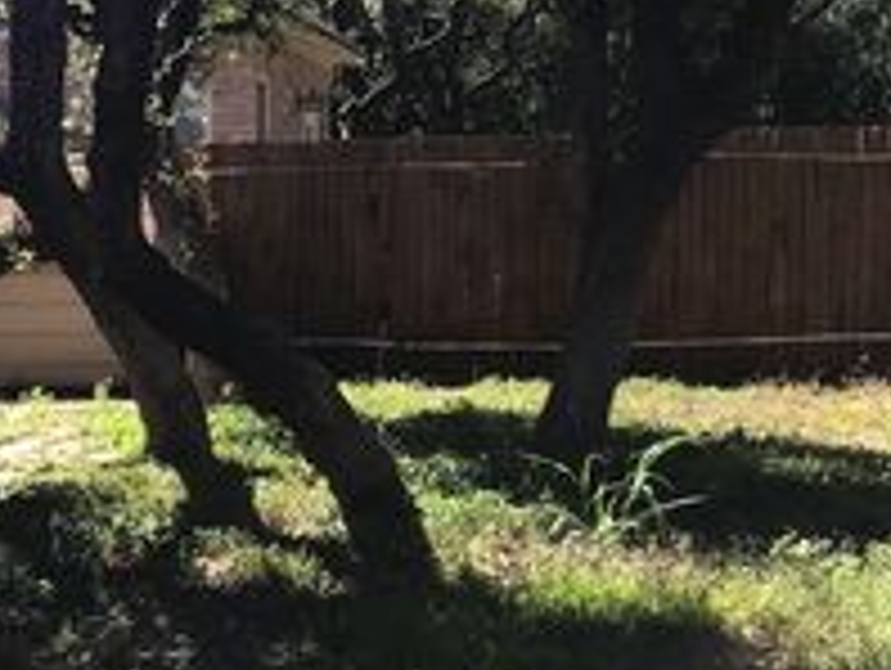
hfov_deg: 19.6
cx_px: 320
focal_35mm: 100
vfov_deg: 14.8
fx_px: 2577
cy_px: 310
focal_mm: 3.3
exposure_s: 1/433
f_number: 2.4
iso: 25
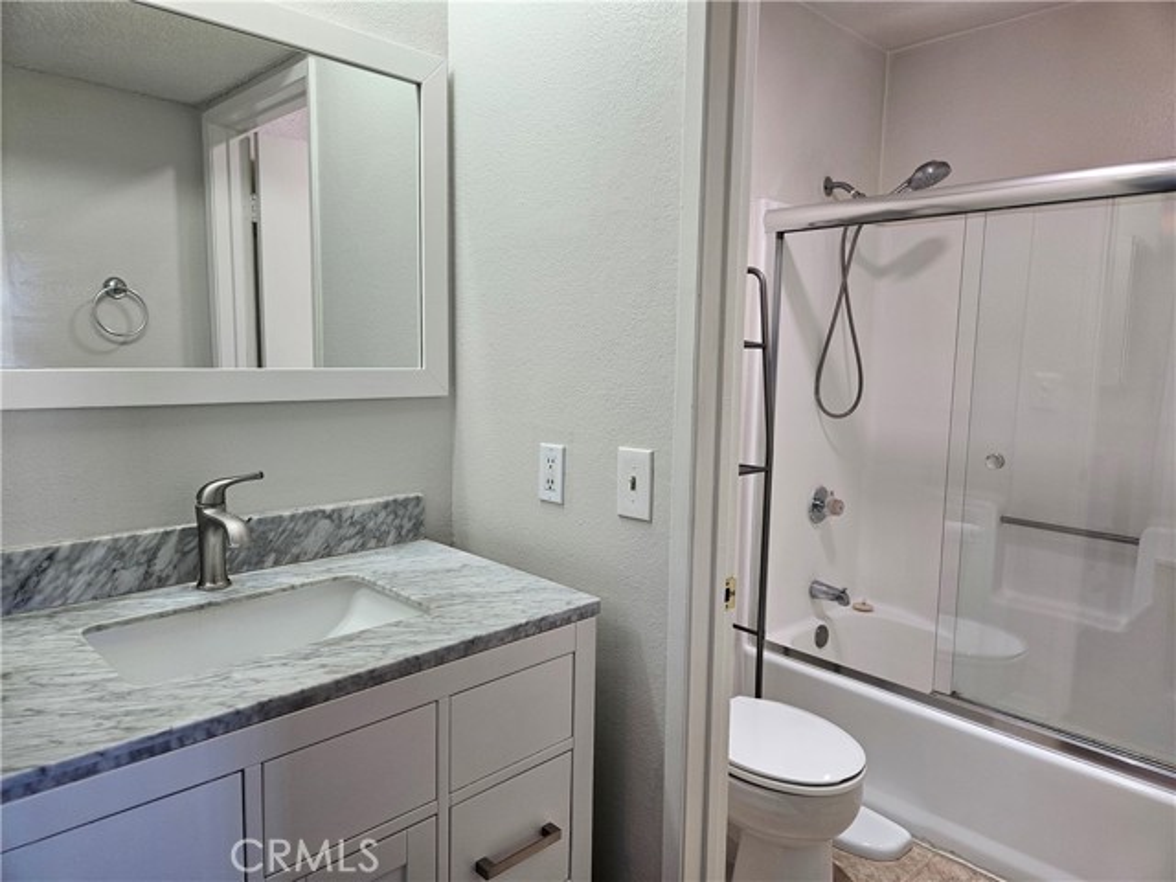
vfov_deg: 58.9
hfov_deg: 73.9
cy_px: 441
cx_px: 588
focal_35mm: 23
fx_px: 781
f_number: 1.8
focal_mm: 5.4
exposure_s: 1/120
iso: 125
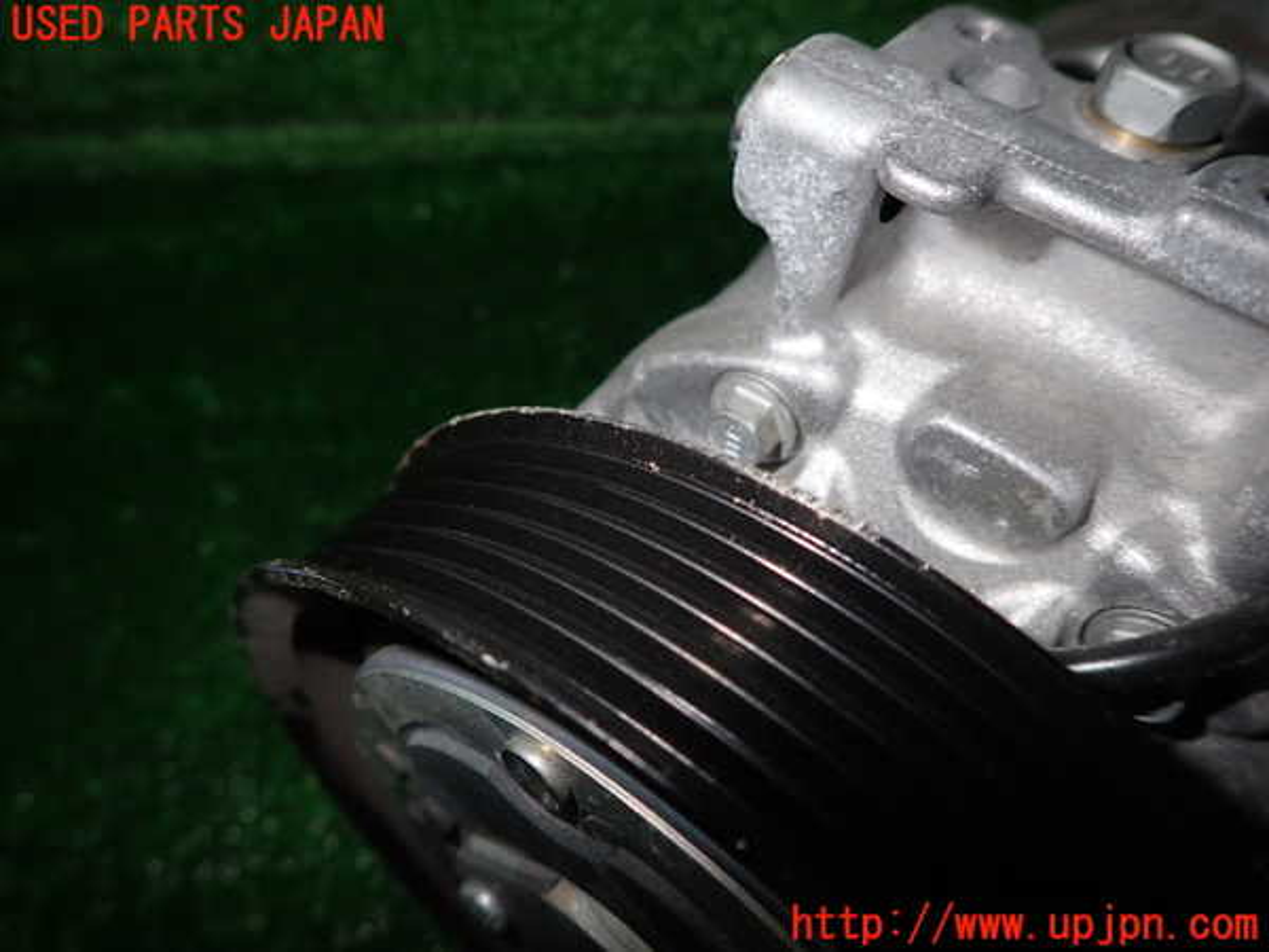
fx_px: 916
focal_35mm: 25
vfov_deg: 54.9
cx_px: 634
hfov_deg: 69.4
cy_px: 476
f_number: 5.6
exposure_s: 1/30
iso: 200
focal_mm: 4.5
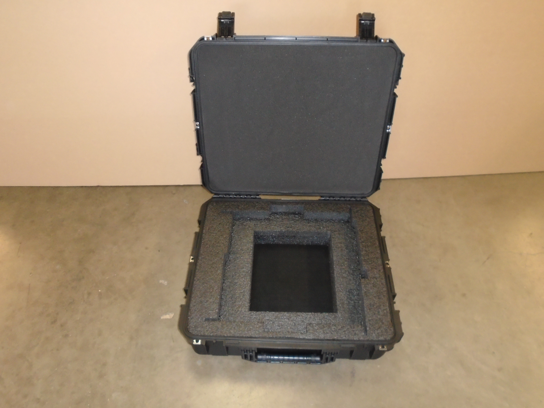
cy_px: 204
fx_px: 409
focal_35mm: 26
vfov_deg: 53.1
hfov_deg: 67.3
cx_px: 272
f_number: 3.2
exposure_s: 1/30
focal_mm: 4.6
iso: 400
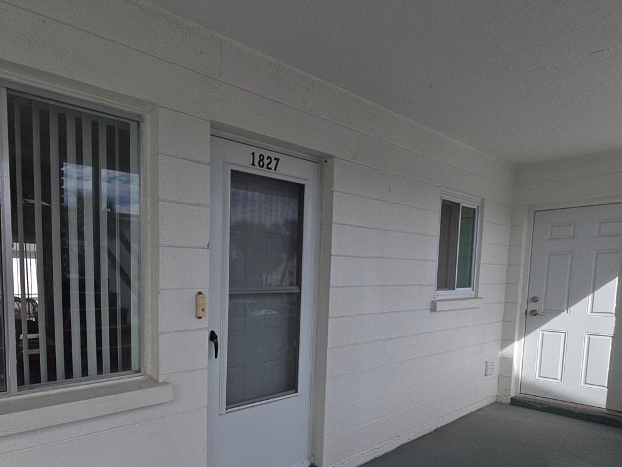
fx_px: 377
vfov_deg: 61.8
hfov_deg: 75.5
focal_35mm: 21
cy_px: 314
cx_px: 188
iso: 50
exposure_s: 1/1770
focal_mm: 2.2
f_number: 2.2
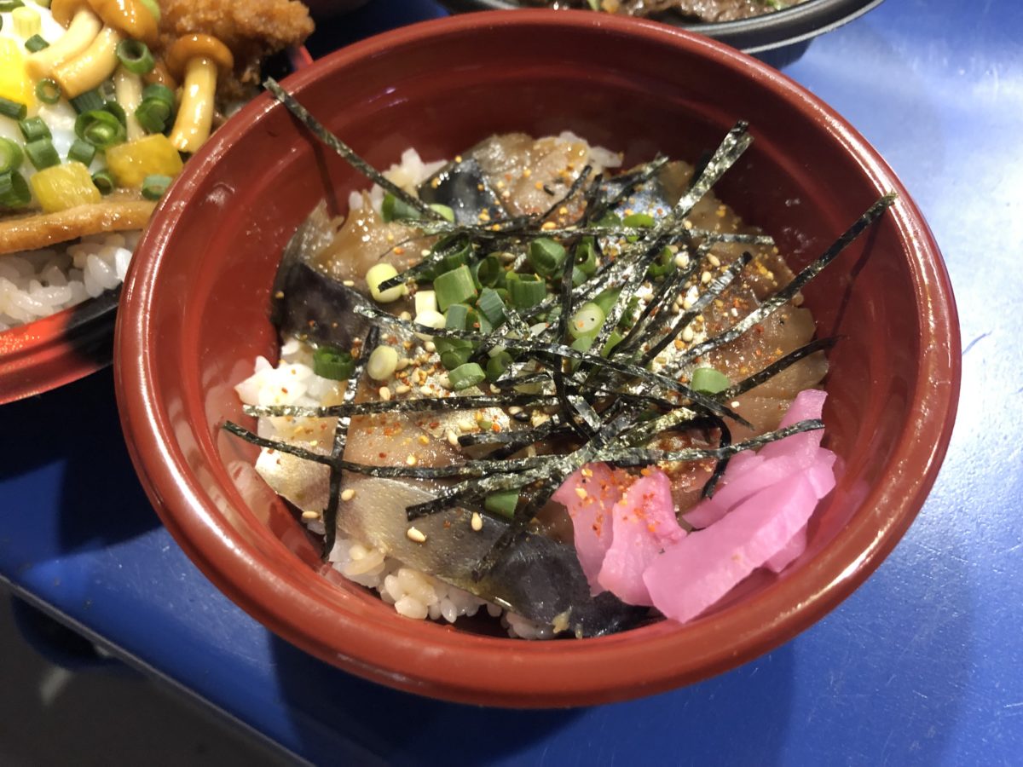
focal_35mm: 28
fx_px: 827
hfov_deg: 63.4
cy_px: 384
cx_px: 512
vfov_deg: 49.7
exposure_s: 1/4
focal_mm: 3.99
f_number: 1.8
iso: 100
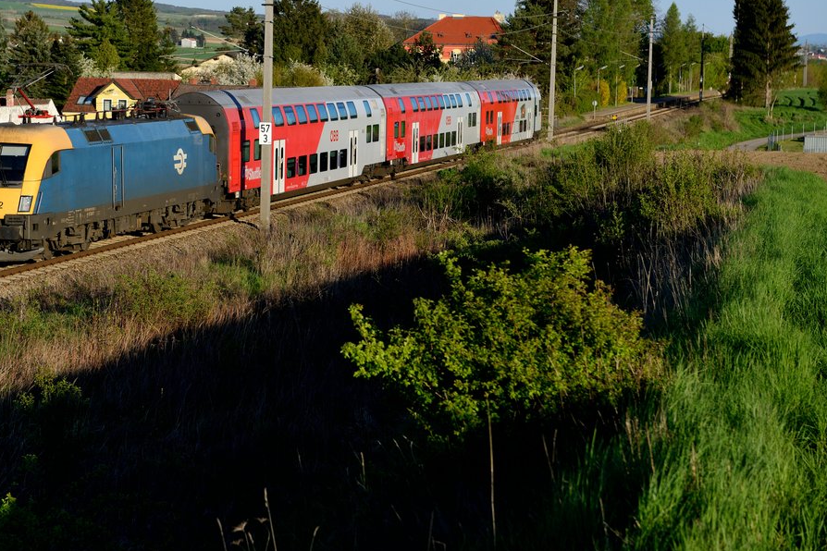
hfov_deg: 21.6
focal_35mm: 94
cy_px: 215
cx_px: 278
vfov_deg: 14.5
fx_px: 2159
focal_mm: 70
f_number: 5.6
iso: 250
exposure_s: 1/1600
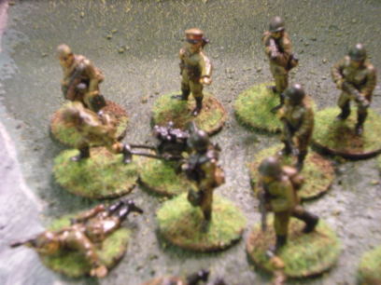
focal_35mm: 105
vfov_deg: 14.1
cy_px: 142
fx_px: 1156
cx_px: 190
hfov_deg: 18.7
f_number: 5.7
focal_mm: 17.3
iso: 514
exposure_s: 1/8
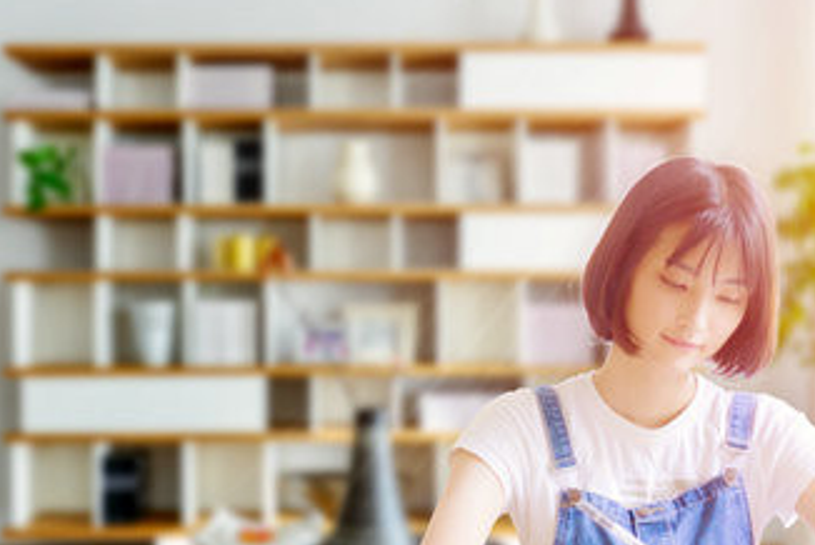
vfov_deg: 33.4
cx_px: 378
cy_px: 302
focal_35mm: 40
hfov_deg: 48.4
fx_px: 906
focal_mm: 29
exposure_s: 1/125
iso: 400
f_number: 4.5
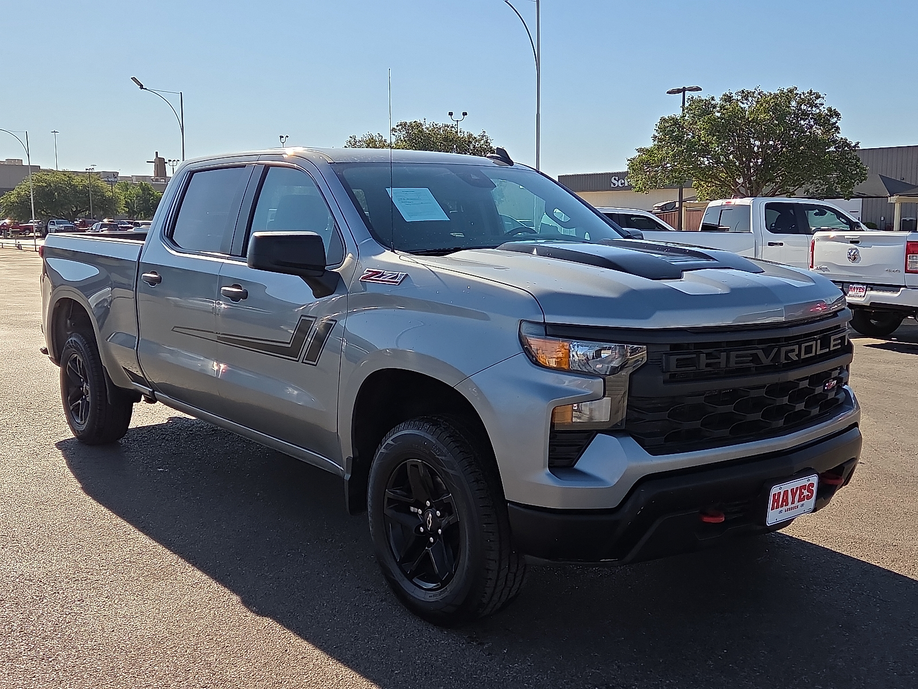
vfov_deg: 40.7
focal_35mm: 35
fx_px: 928
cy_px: 344
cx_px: 459
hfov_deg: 52.6
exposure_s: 1/2000
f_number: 1.8
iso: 25
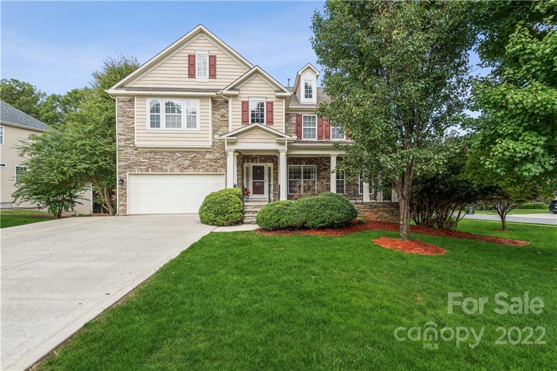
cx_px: 278
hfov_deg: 96.7
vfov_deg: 73.8
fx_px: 248
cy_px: 186
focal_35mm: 16
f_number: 8
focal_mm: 16
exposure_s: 1/80
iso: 100
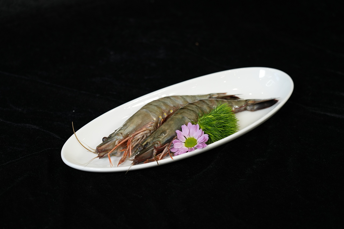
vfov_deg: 13.0
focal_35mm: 105
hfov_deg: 19.5
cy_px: 114
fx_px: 1003
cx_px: 172
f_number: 4.5
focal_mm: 105
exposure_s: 1/200
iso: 640
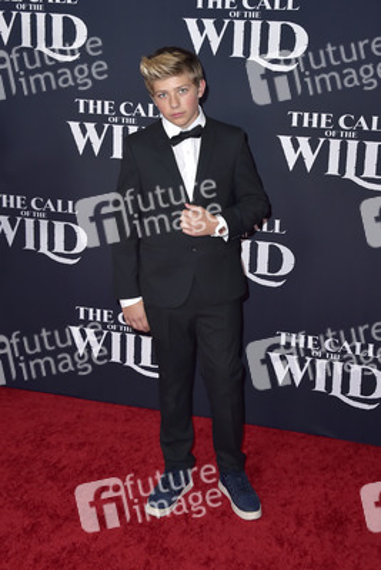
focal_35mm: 48
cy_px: 285
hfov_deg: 28.1
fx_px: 761
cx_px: 190
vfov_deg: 41.1
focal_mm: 48
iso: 320
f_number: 7.1
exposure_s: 1/250
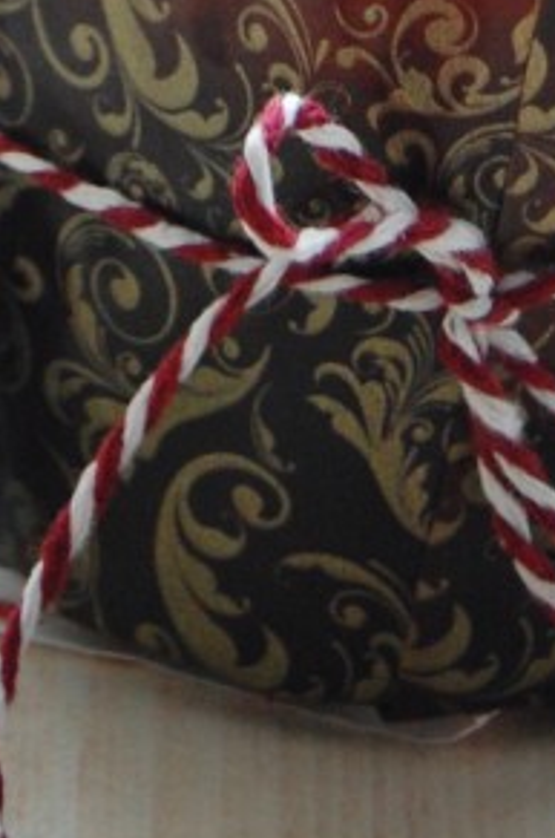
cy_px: -458
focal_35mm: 284
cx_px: 171
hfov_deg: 4.8
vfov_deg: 7.1
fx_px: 6584
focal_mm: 55
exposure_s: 1/4
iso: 800
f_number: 5.6
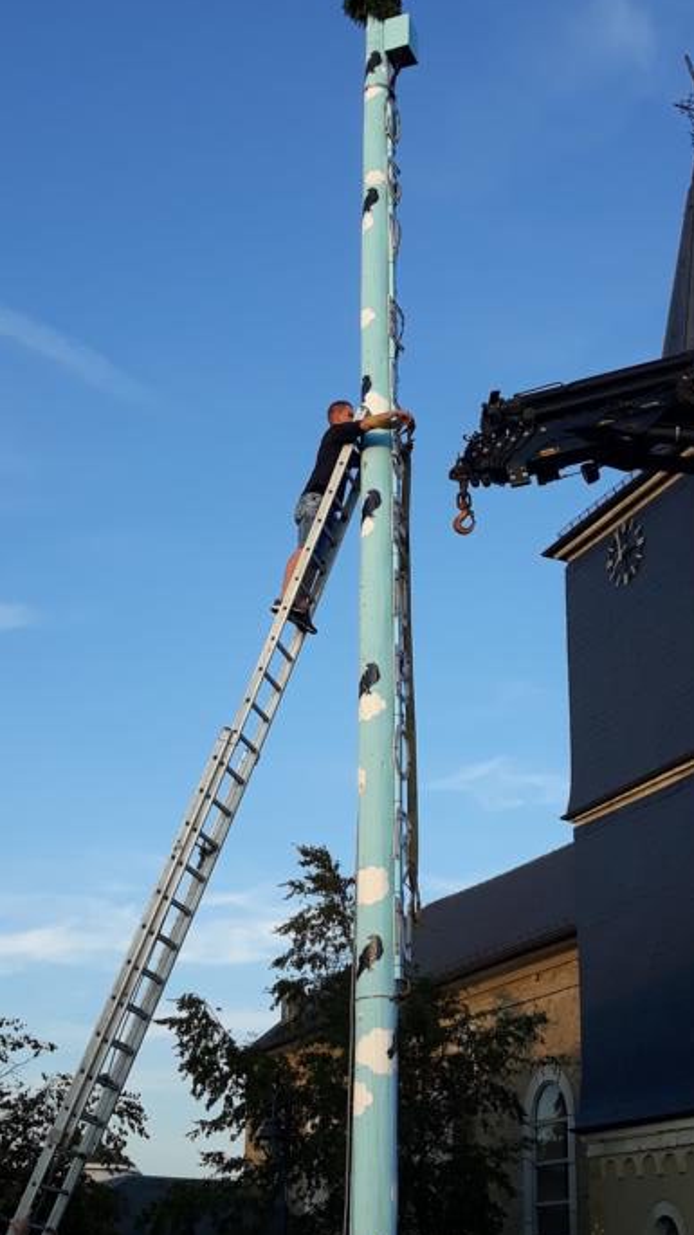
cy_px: 595
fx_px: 1440
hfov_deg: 27.1
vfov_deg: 46.4
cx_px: 344
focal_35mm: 44
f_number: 1.7
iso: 40
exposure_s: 1/500
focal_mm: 3.71
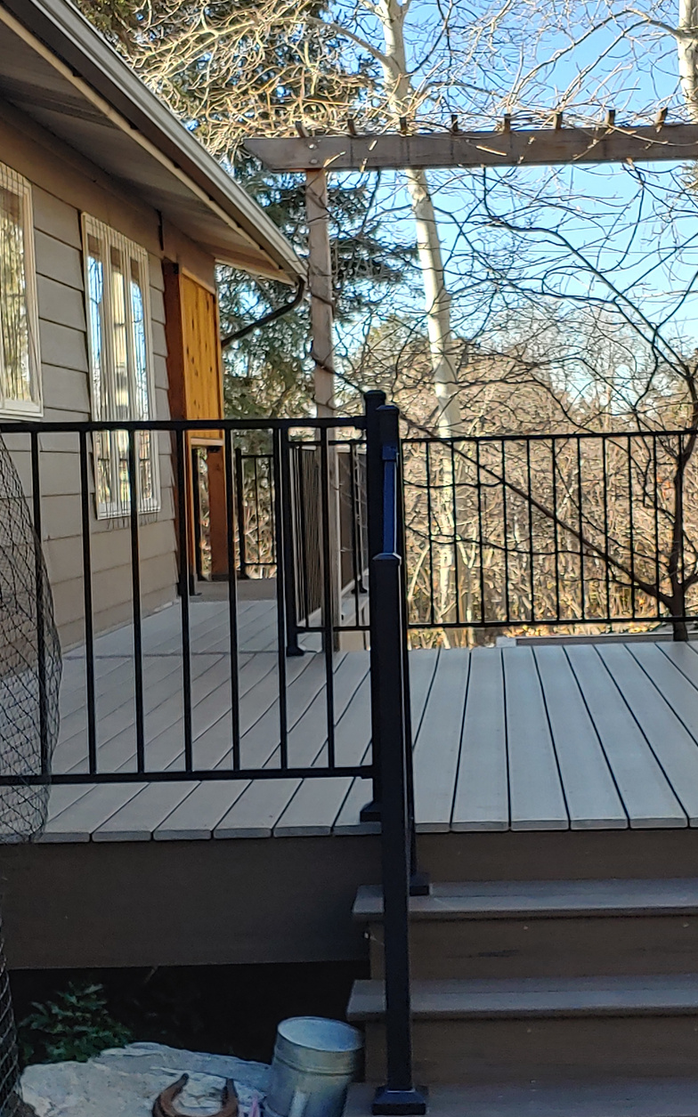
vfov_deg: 32.0
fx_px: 1949
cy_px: 577
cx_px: 484
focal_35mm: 64
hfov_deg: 20.2
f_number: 1.5
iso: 50
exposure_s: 1/602
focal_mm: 4.23
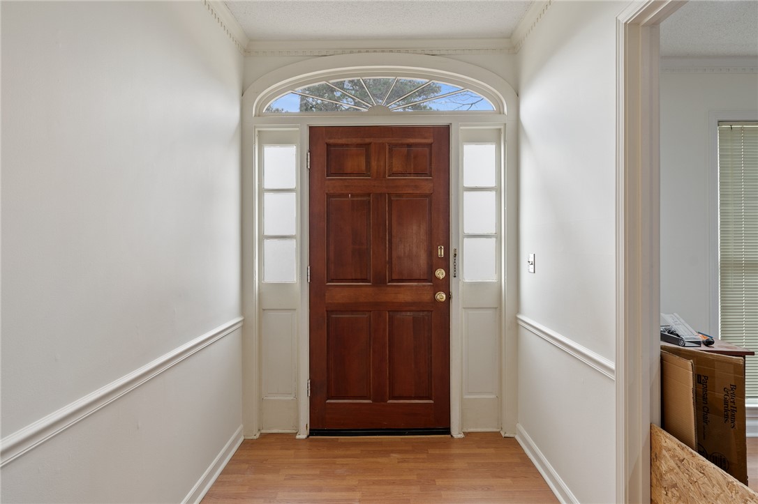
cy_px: 252
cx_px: 379
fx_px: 482
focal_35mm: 23
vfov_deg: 55.3
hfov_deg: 76.4
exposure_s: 1/6
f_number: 6.3
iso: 400
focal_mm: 22.9
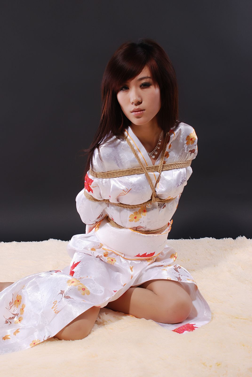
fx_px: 503
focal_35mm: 48
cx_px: 126
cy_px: 188
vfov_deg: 41.1
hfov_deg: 28.2
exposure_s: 1/8
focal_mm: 32
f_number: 8
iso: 100
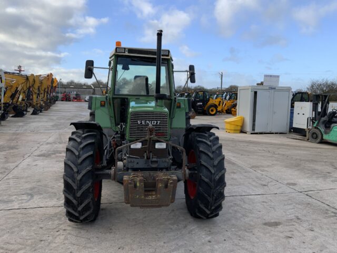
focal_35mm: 29
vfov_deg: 48.2
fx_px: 282
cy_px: 126
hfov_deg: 61.7
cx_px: 168
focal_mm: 3
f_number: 1.8
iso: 16
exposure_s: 1/739
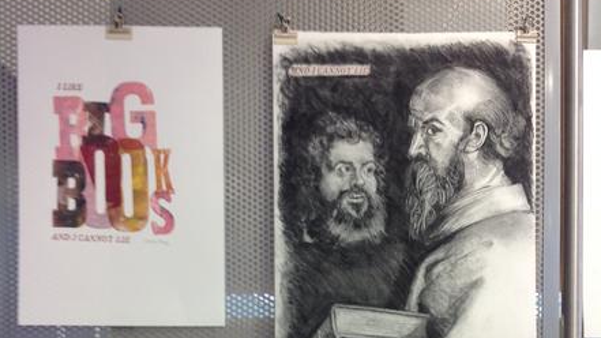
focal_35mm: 52
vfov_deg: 21.9
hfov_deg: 39.9
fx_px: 829
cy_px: 368
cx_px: 300
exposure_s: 1/15
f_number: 2.4
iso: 80
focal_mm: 4.28
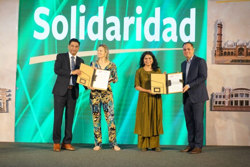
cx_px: 125
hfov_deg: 28.8
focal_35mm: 70
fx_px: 486
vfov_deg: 19.5
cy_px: 84
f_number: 4
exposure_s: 1/200
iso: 1600
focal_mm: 70
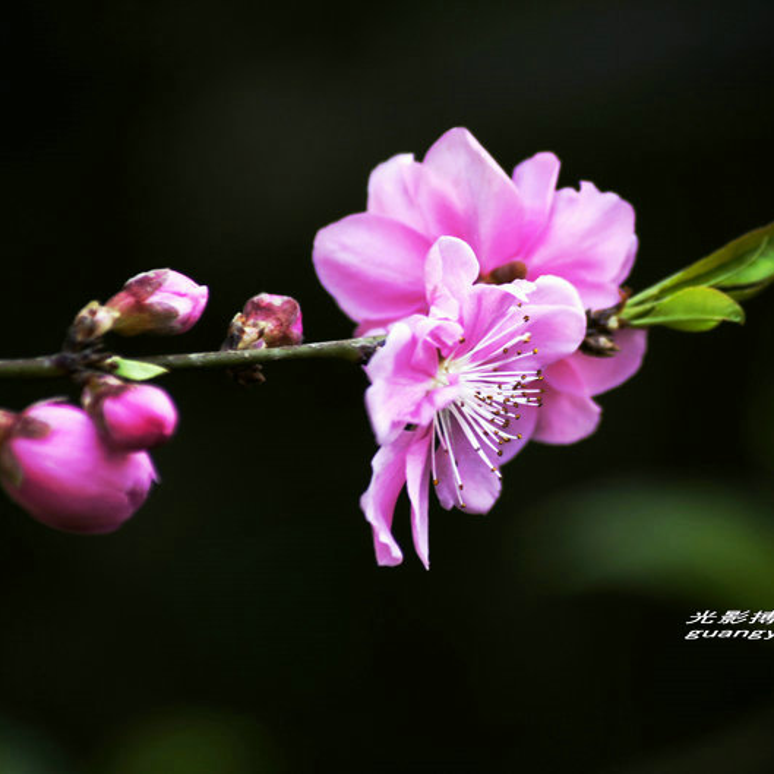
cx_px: 490
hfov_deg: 5.0
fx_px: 8778
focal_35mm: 347
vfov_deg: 5.0
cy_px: 388
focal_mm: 180
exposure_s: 1/125
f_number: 5.6
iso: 100
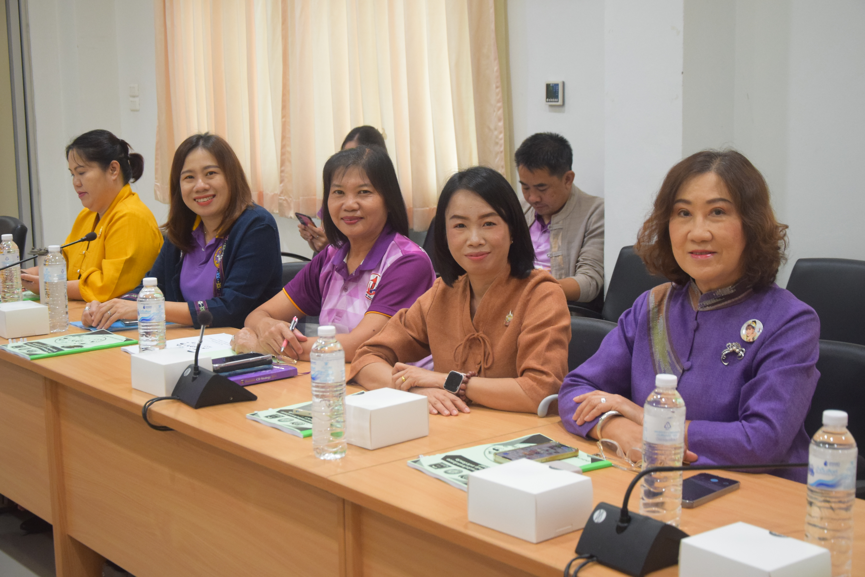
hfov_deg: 37.8
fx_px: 1262
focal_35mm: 52
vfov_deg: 25.8
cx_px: 432
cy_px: 288
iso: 2000
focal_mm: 35
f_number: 5
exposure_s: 1/60
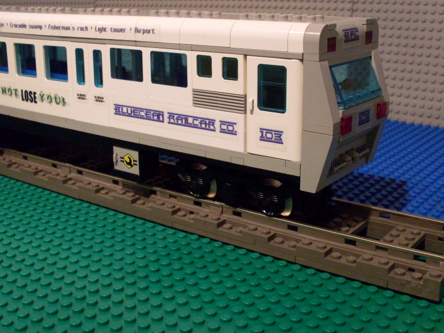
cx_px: 236
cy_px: 145
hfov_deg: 40.4
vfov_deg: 30.8
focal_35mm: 47
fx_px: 603
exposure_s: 1/20
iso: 200
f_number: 2.8
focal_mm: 6.3
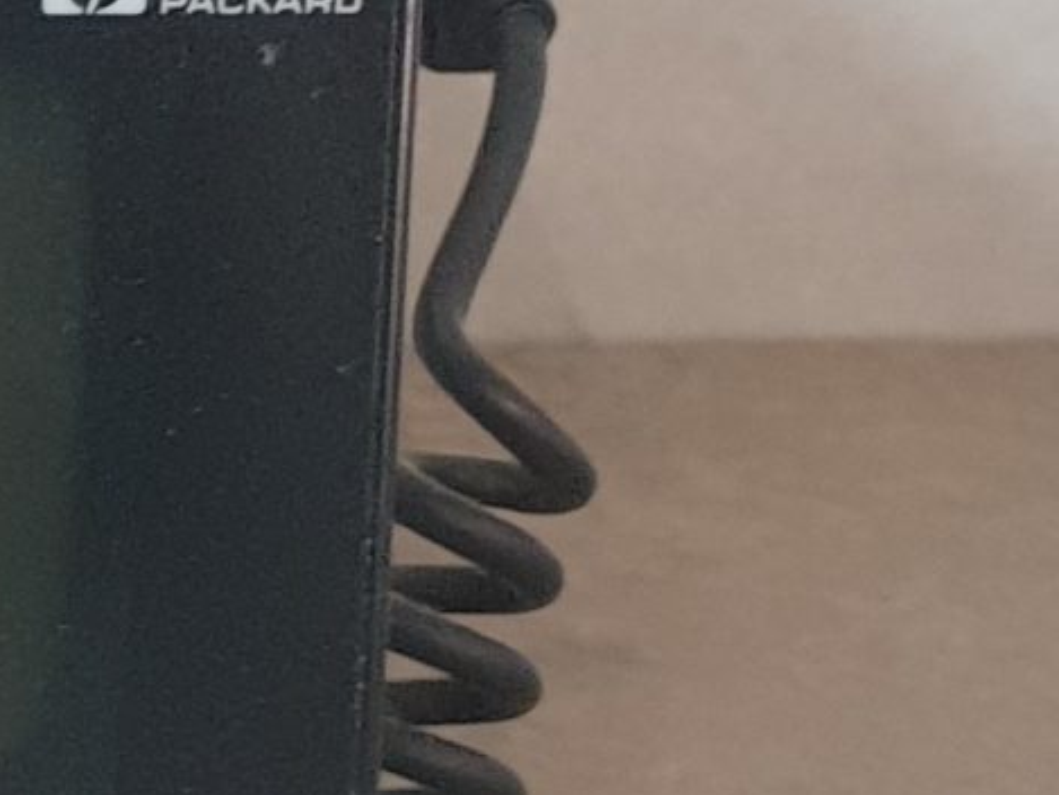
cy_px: 754
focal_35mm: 142
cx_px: -1253
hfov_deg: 11.9
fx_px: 4345
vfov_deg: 10.4
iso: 200
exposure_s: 1/50
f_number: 1.5
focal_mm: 4.3
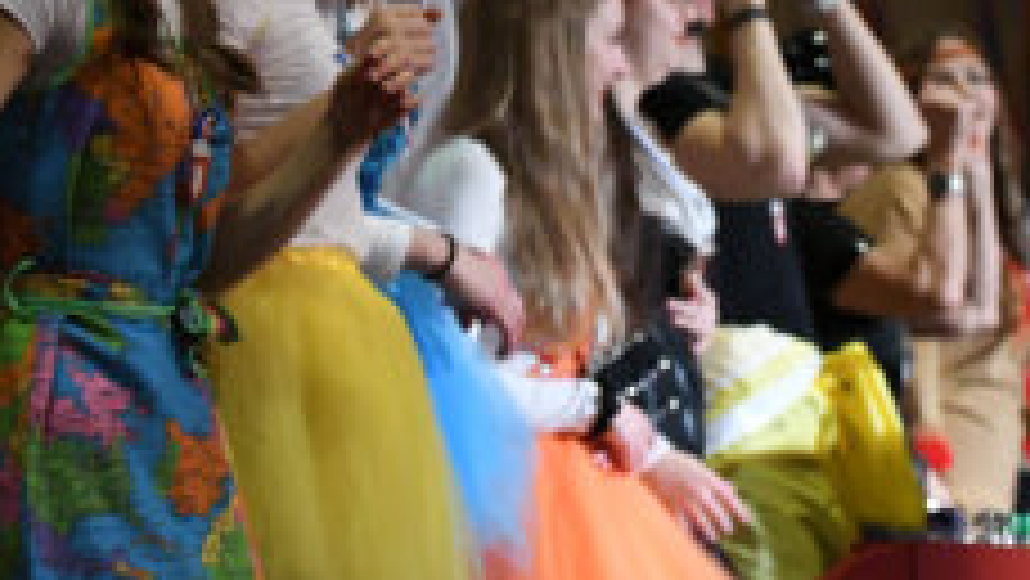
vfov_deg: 5.9
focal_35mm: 206
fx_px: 5626
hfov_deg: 10.4
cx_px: 706
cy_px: 79
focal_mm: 75
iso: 12800
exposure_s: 1/500
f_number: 3.2
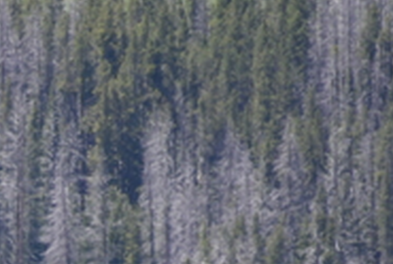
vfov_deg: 0.7
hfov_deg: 1.0
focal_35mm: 2072
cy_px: 415
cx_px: -486
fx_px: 22655
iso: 250
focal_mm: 300
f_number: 5.6
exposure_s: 1/640
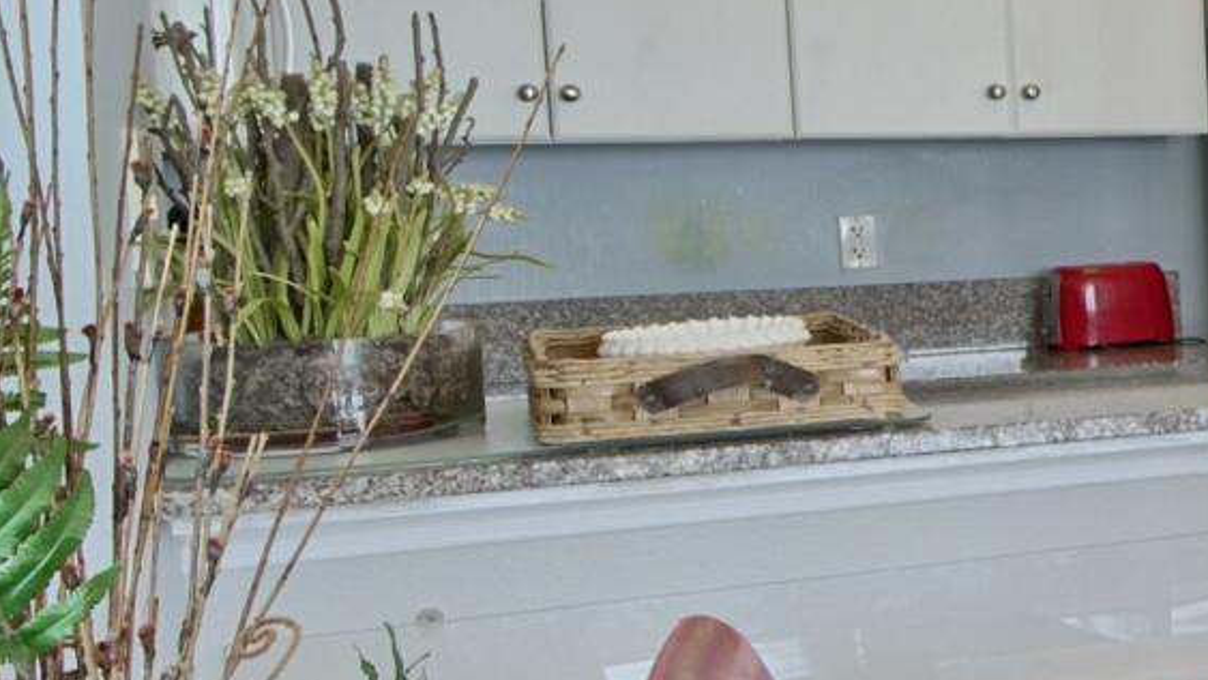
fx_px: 2147
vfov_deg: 18.0
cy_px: 339
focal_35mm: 67
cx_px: 2219
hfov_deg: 20.7
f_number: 8
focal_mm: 12
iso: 500
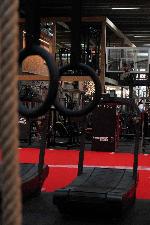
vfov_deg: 27.0
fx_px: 469
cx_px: 75
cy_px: 112
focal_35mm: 75
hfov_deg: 18.2
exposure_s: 1/80
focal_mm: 50
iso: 1600
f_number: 5.6
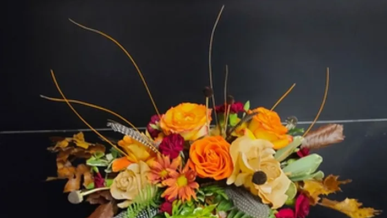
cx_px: 210
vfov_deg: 37.1
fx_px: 318
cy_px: 155
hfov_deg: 62.5
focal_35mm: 31
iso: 640
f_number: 1.8
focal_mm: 7
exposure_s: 1/30
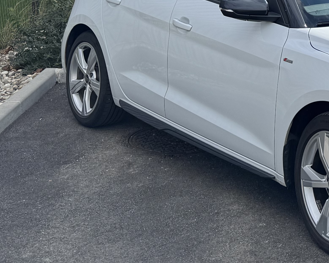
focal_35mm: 86
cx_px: 428
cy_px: -163
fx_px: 837
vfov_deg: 16.0
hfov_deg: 20.3
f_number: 1.78
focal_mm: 6.76
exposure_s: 1/3413
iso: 80
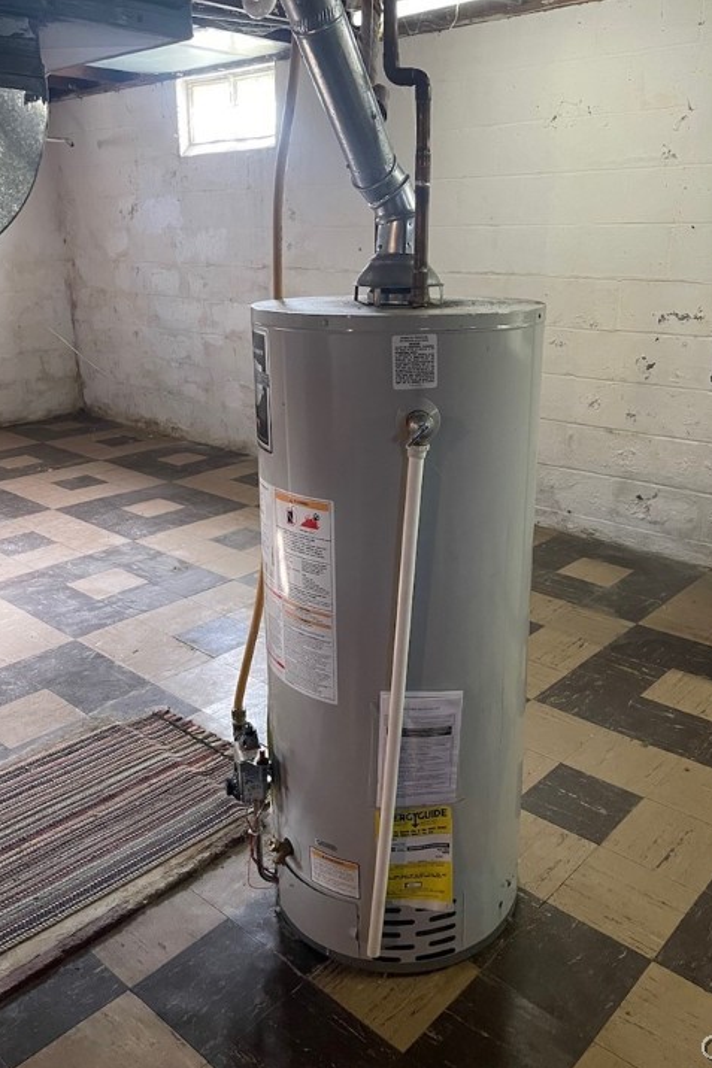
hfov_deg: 44.9
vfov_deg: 63.6
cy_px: 500
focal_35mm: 29
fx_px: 861
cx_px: 373
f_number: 1.6
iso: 400
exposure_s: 1/60
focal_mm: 5.1
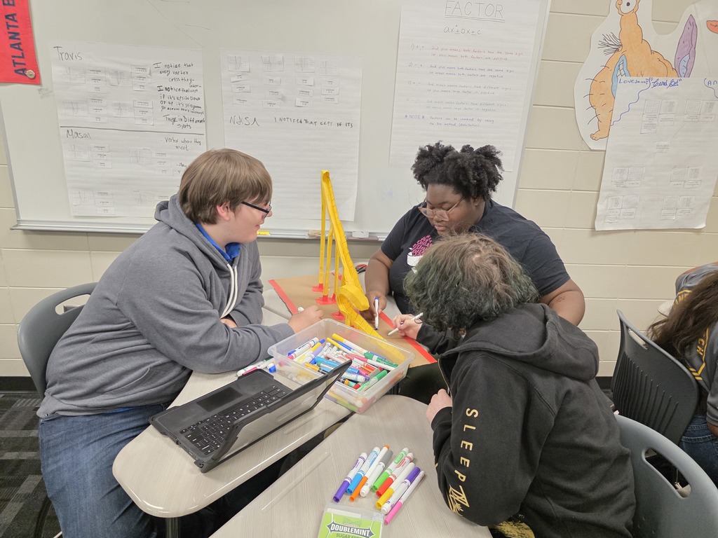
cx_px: 359
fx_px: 477
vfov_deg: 58.9
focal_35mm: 23
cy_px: 269
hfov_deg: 73.9
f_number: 1.7
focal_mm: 6.3
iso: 500
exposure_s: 1/120
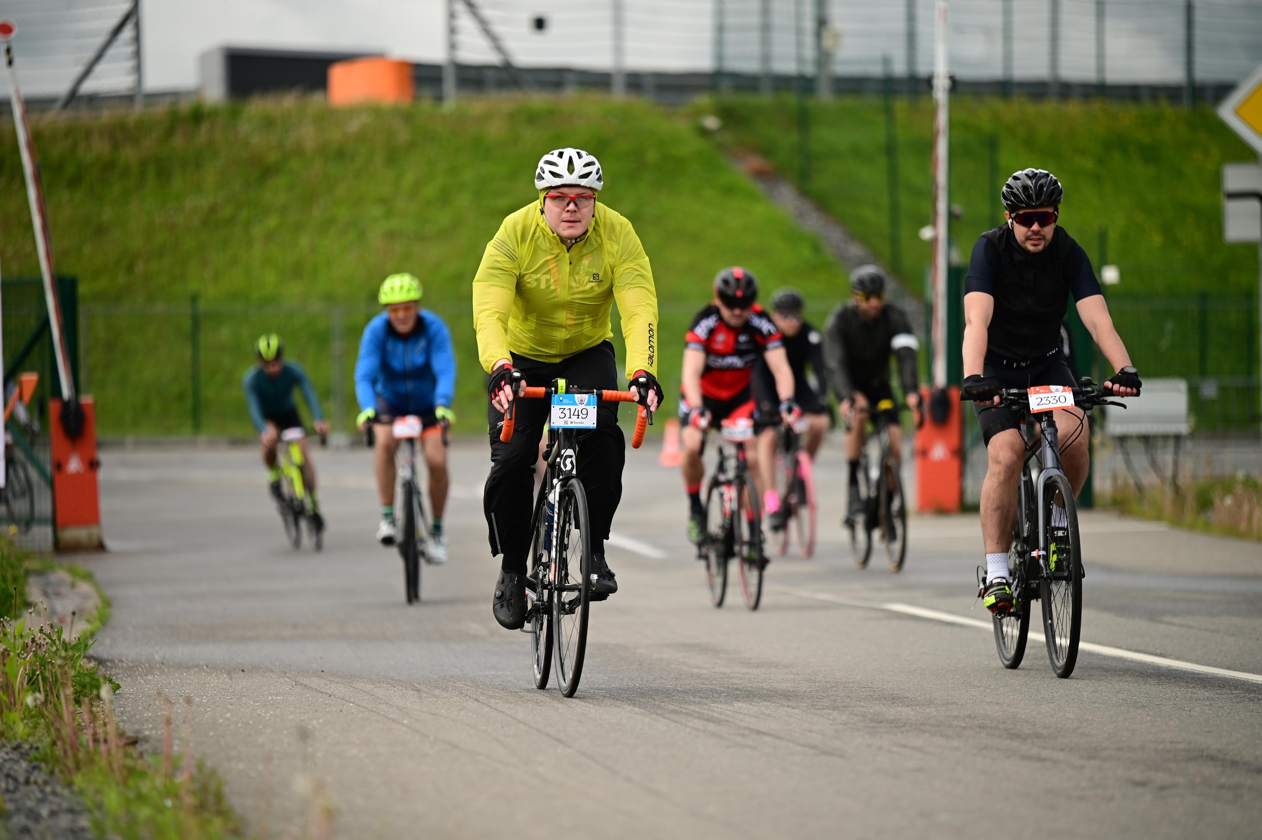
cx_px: 631
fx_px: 6657
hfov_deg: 10.8
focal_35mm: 190
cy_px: 420
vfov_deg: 7.2
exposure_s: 1/2000
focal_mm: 190
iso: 200
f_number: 2.8
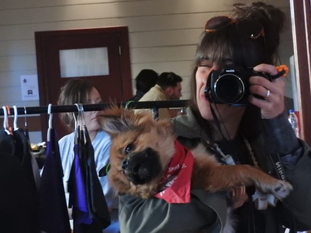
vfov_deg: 11.9
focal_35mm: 125
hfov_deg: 15.8
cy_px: 116
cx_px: 156
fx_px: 1123
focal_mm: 22.4
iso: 1600
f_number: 5
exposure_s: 1/30
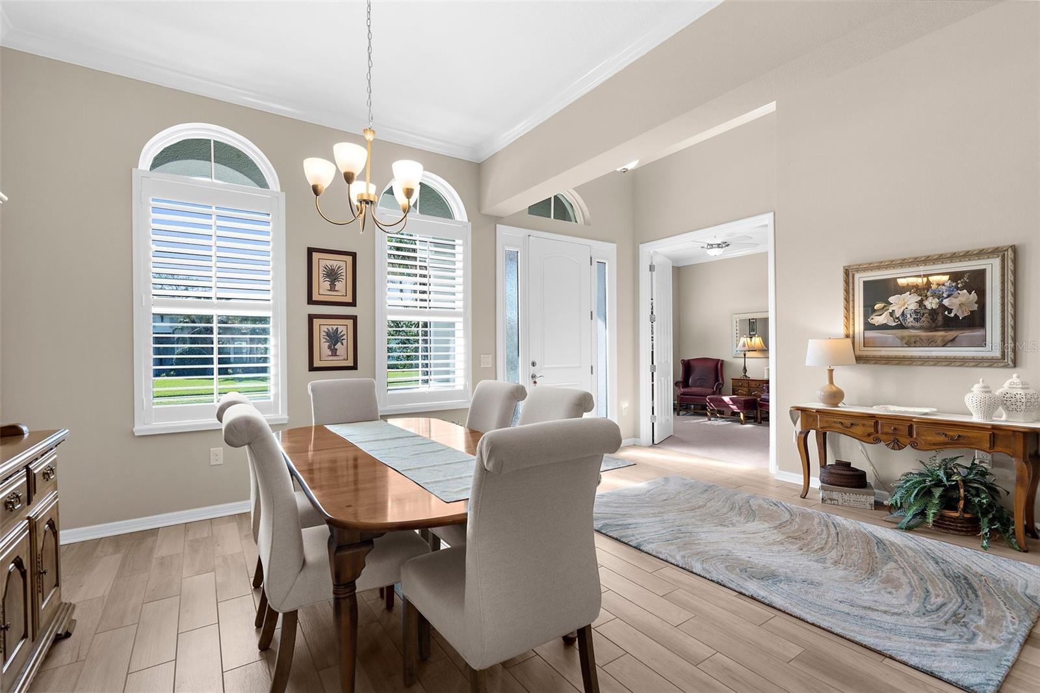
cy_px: 346
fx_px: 462
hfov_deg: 96.7
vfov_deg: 73.7
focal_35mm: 16
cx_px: 520
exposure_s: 1/8
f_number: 8
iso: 400
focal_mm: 16
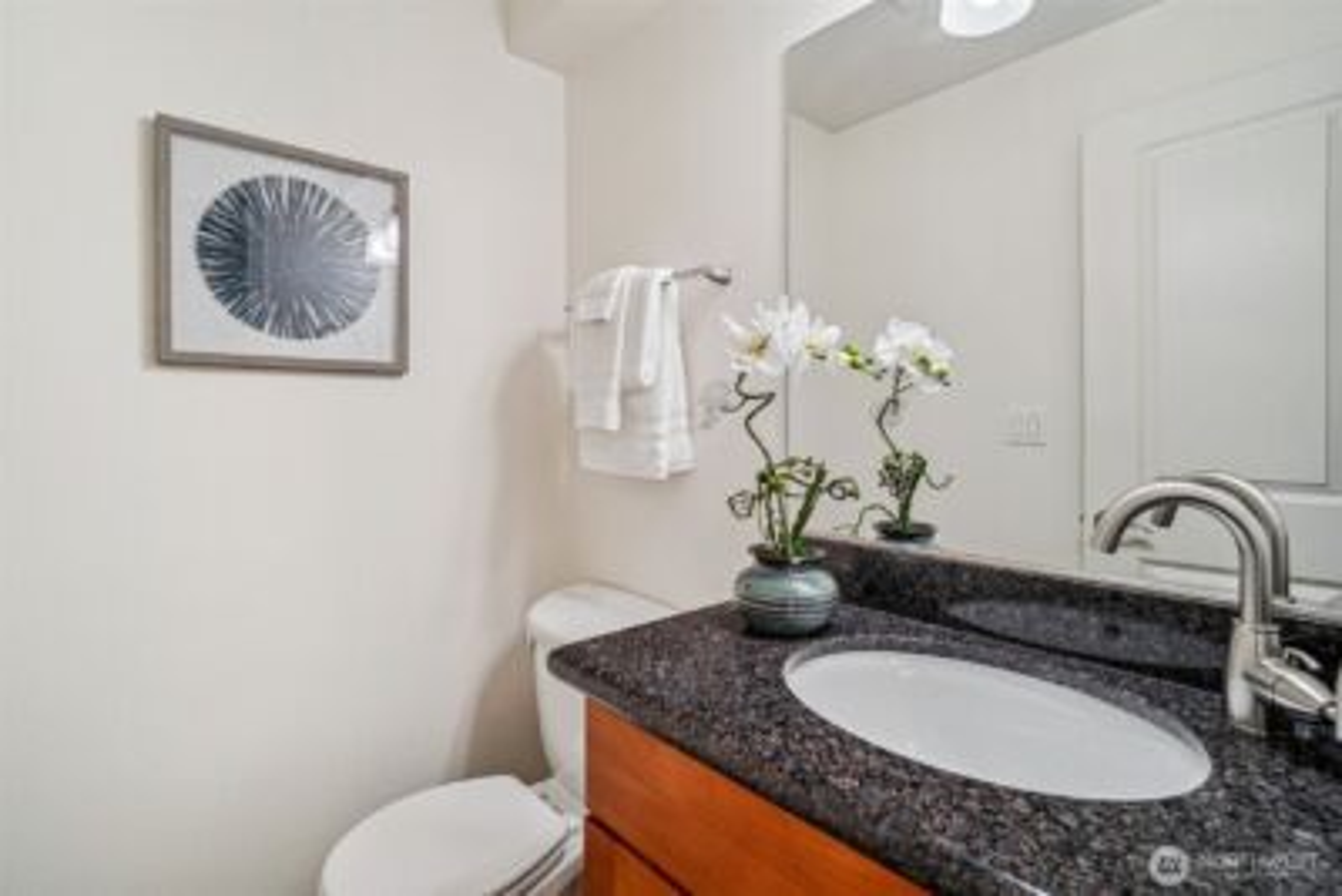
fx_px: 597
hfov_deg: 96.7
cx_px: 671
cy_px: 448
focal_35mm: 16
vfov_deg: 73.8
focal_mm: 16
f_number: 8
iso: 1600
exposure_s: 1/50
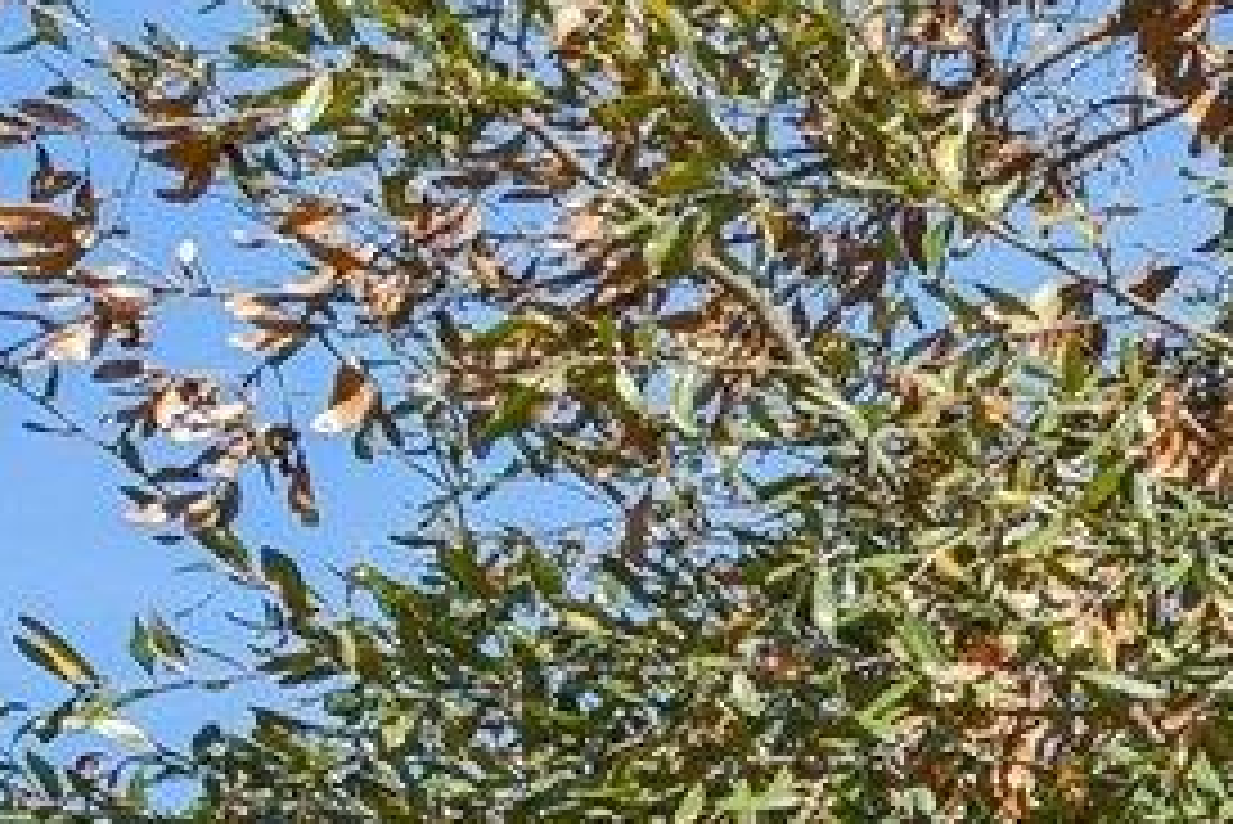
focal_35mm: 112
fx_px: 3838
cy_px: 2326
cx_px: 3982
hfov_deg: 10.4
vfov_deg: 9.8
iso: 100
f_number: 8
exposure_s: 1/320
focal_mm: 15
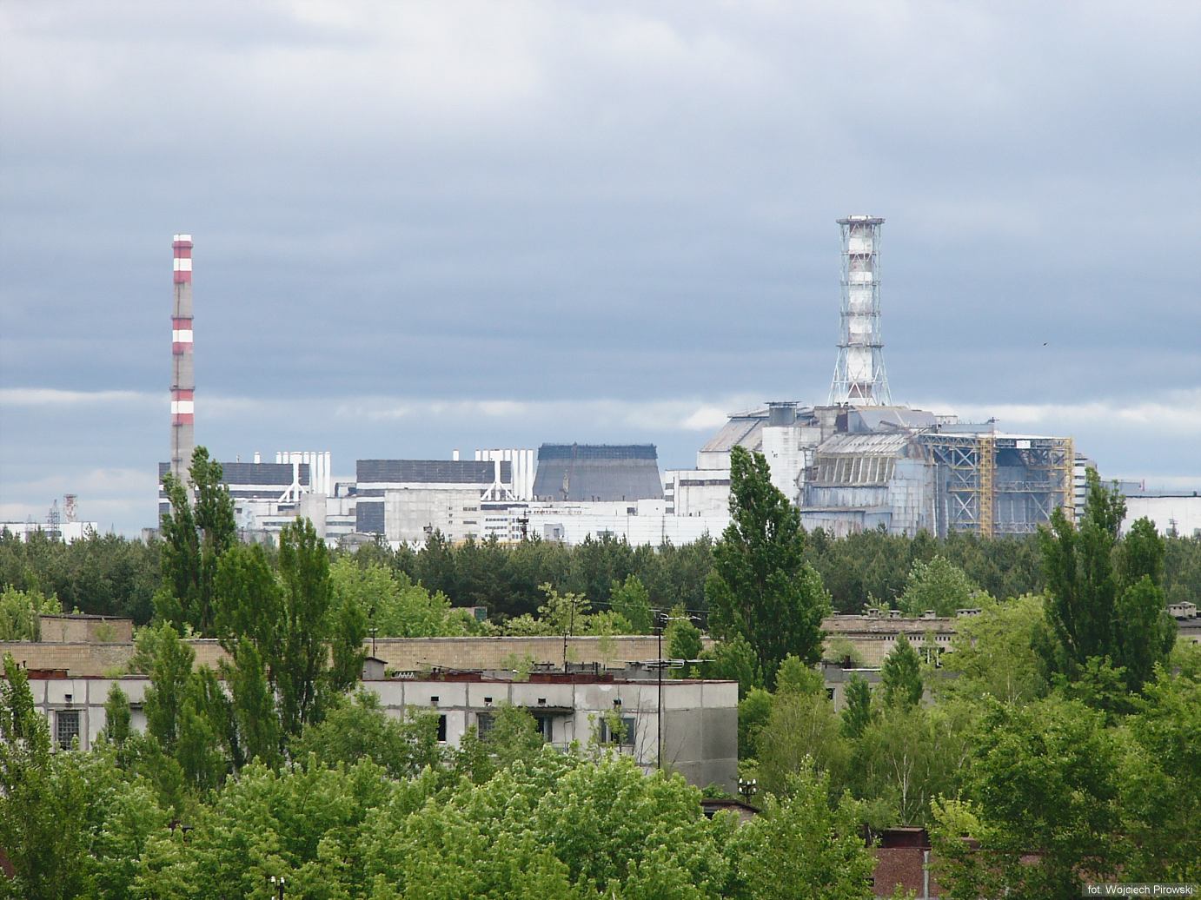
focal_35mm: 259
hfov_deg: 7.6
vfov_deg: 5.7
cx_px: 600
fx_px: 8984
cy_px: 450
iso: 50
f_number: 4
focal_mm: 43.1
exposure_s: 1/400
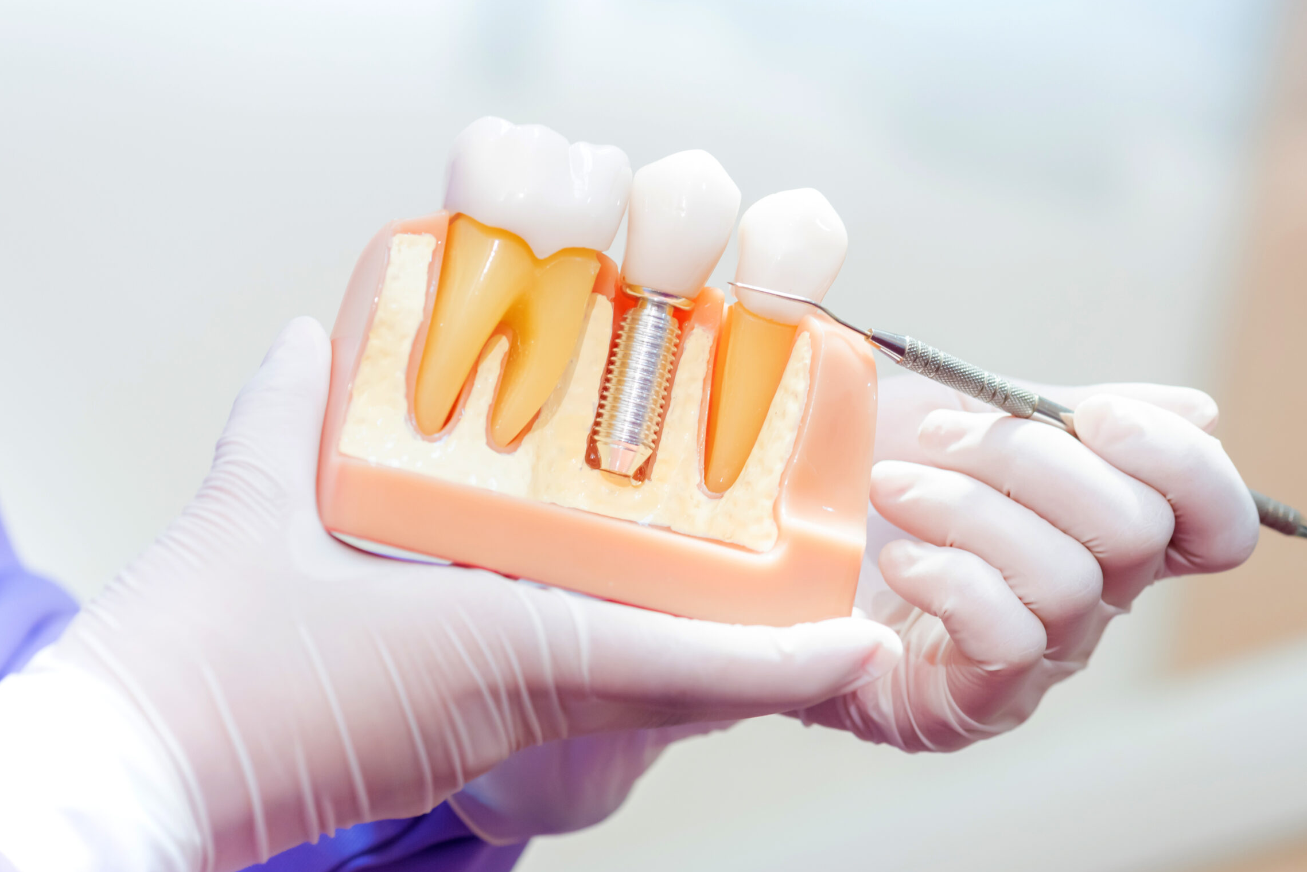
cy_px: 432
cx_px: 706
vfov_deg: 11.6
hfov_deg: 17.3
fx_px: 4286
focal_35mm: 118
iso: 800
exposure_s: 1/200
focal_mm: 105
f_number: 6.3
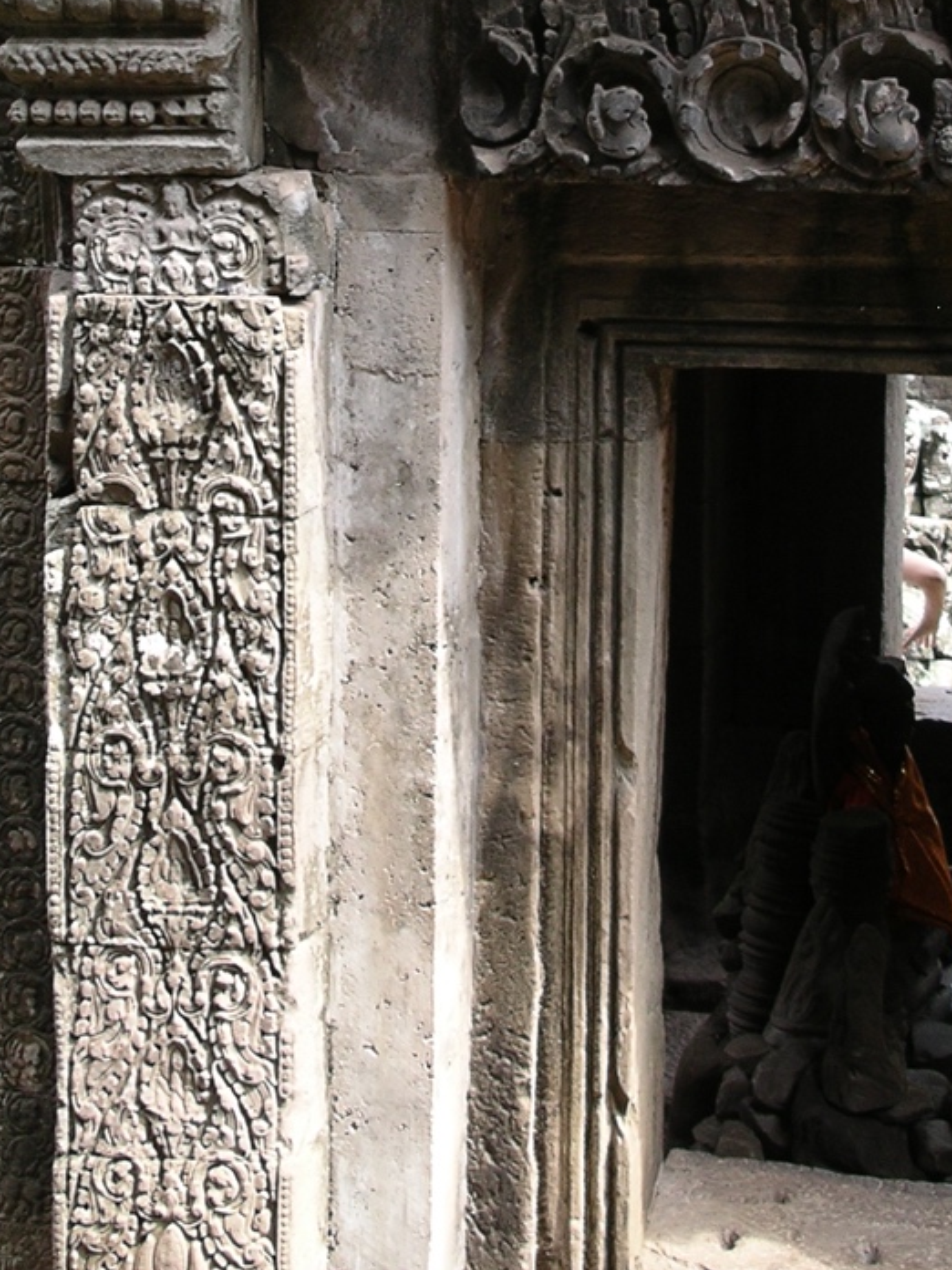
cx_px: 485
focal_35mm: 85
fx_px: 3117
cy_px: 221
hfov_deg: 17.4
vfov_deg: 22.6
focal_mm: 7.8
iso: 64
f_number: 2.8
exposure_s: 1/125
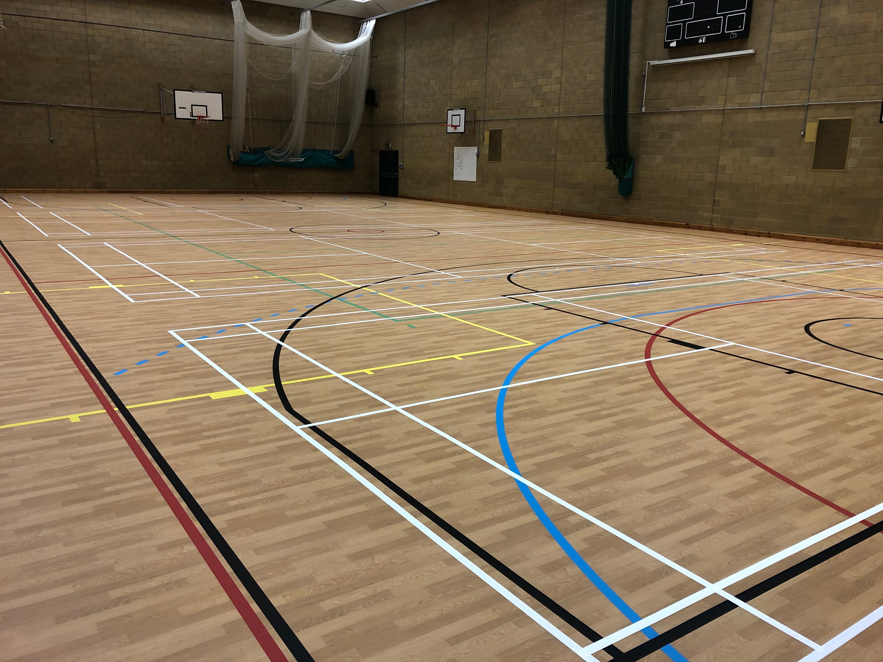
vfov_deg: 49.7
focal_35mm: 28
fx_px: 714
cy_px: 331
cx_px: 442
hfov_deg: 63.4
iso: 25
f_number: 1.8
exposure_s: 1/33
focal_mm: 4
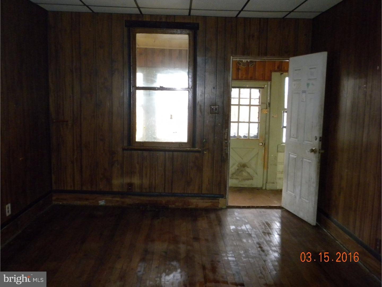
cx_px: 191
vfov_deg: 38.7
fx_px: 408
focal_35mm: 37
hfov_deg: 50.1
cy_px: 144
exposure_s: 1/30
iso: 400
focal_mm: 6.6
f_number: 3.5
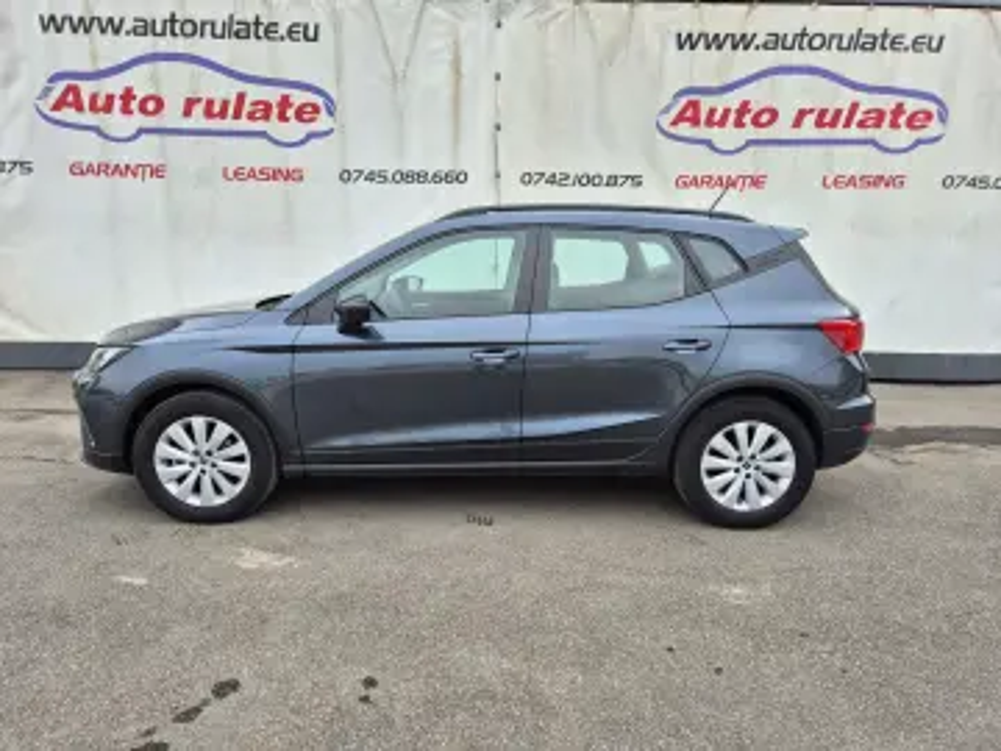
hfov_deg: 73.9
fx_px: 665
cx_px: 500
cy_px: 376
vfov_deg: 58.9
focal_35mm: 23
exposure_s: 1/216
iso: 25
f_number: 1.8
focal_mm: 5.4
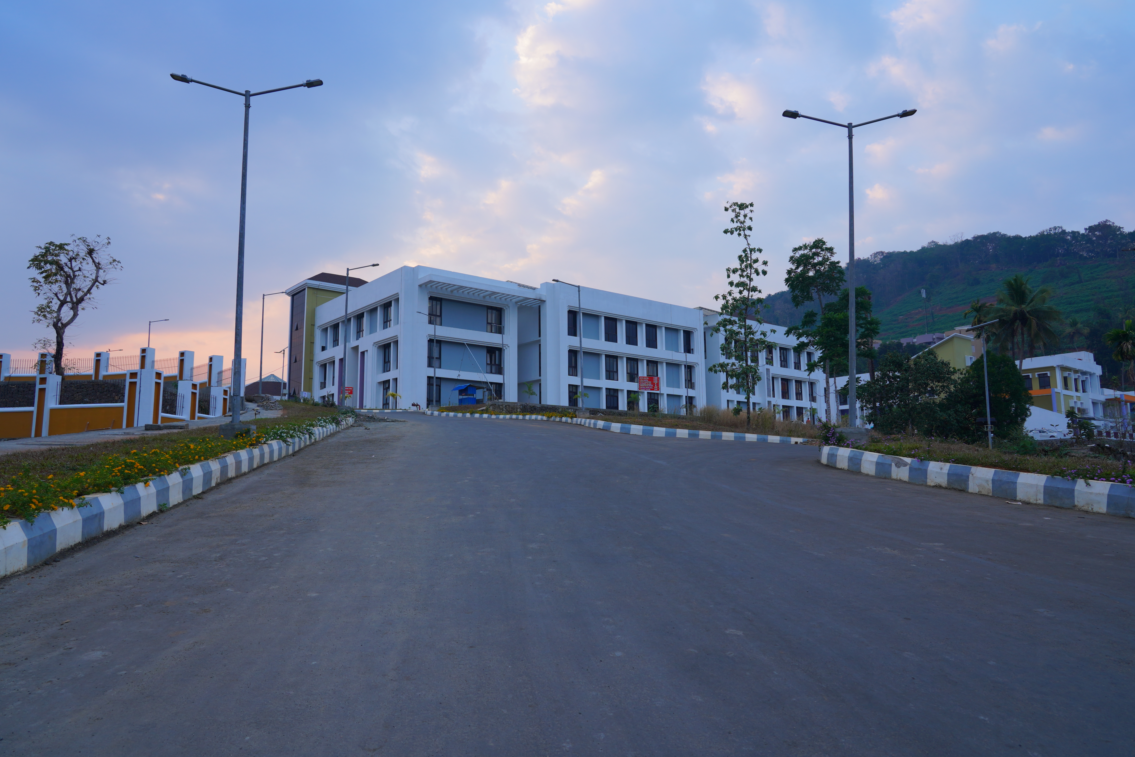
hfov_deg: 71.5
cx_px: 573
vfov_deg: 51.3
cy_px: 373
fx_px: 788
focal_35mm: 25
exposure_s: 1/100
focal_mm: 24
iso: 200
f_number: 5.6
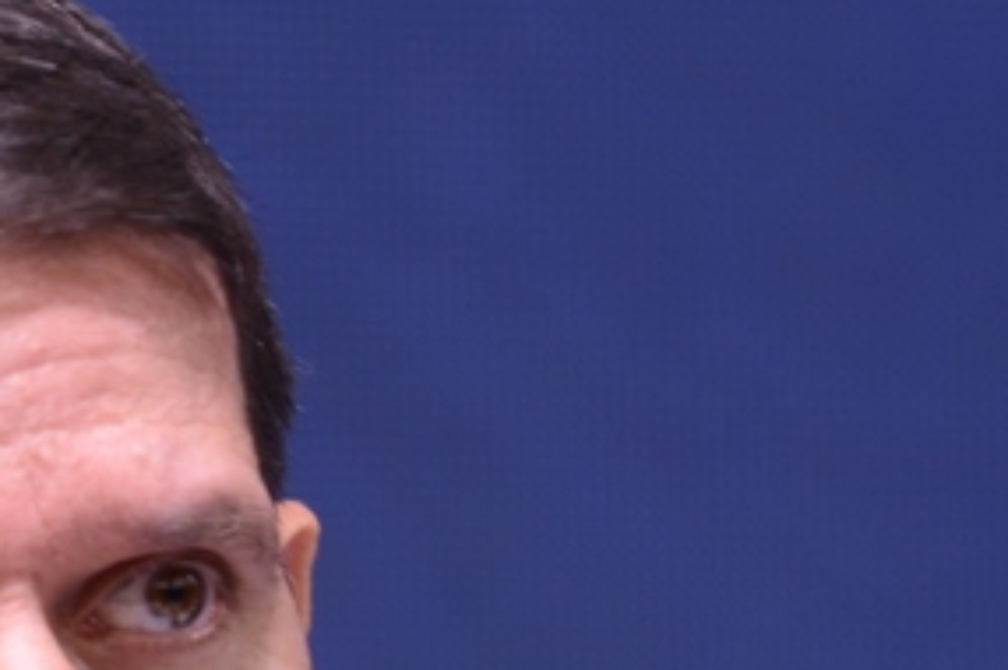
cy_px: 1079
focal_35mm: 756
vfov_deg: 1.8
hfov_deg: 2.7
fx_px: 21144
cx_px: -155
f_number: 3.5
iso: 500
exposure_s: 1/100
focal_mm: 180
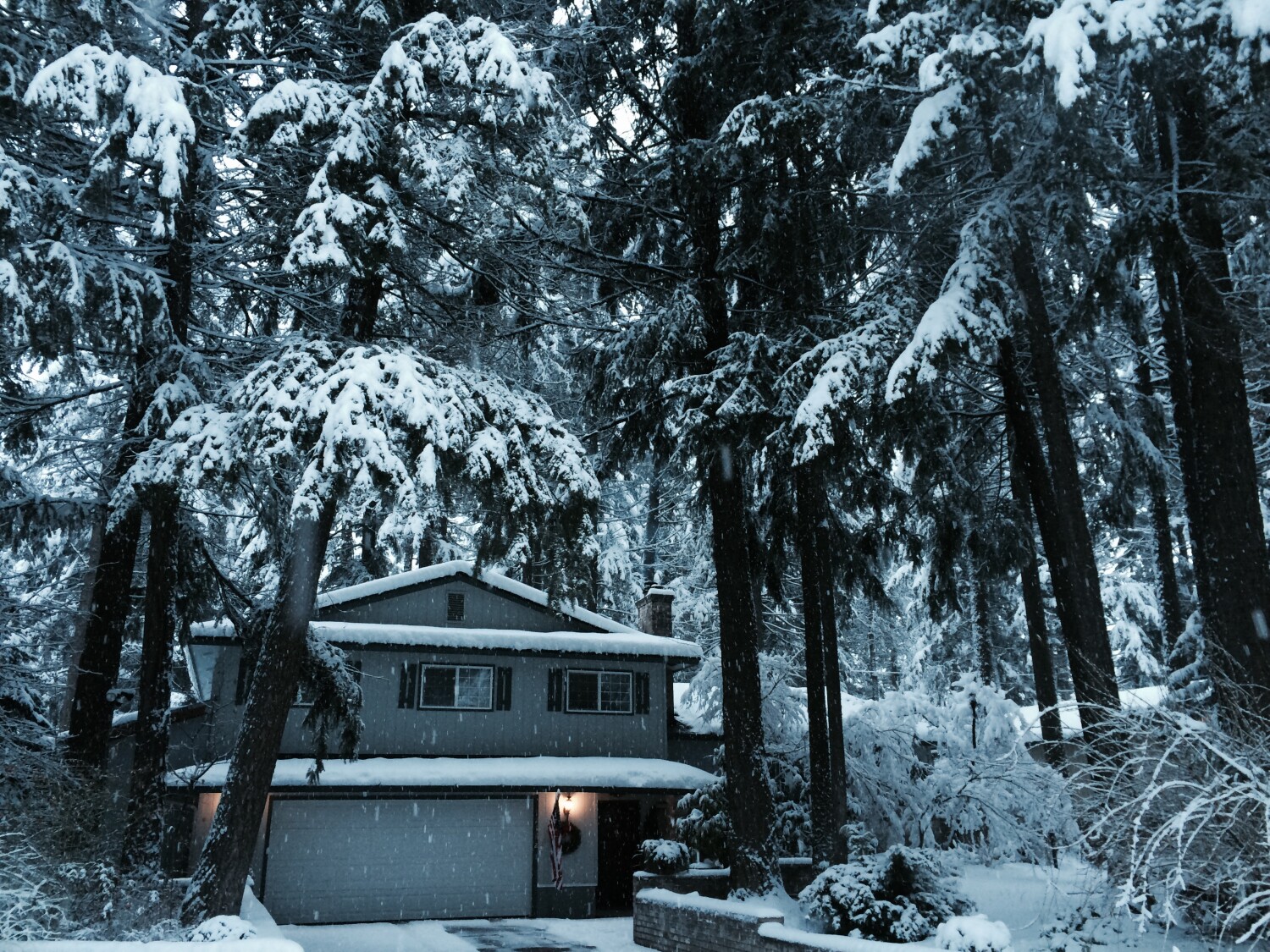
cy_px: 476
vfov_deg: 48.2
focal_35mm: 29
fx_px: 1064
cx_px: 635
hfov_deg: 61.7
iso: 40
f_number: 2.2
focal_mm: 4.15
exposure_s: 1/30
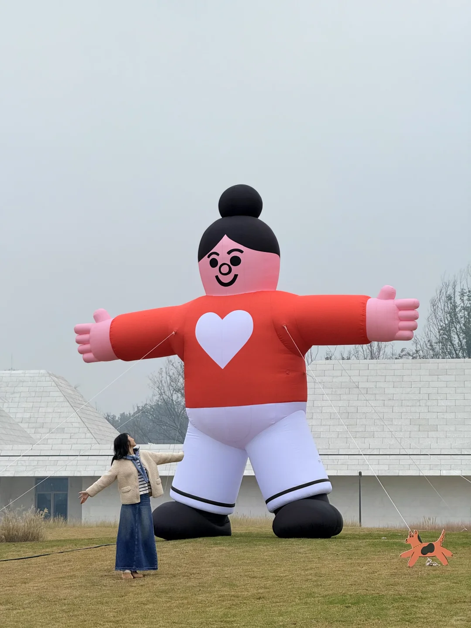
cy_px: 314
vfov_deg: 16.4
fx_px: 2177
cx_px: 236
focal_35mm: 120
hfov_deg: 12.3
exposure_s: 1/221
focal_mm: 15.66
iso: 50
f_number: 2.8
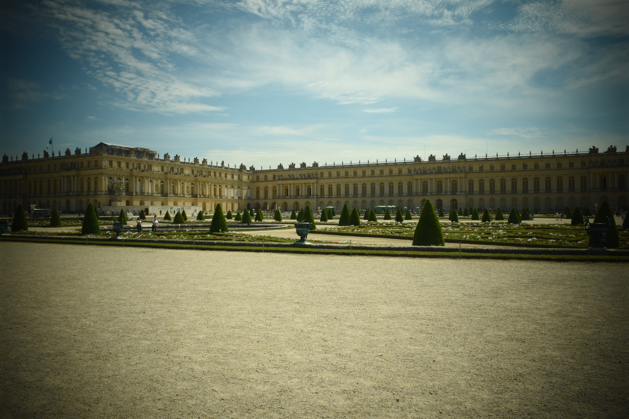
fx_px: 472
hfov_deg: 67.4
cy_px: 210
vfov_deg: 47.9
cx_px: 314
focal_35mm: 27
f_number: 10
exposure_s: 1/500
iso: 200
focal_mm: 18
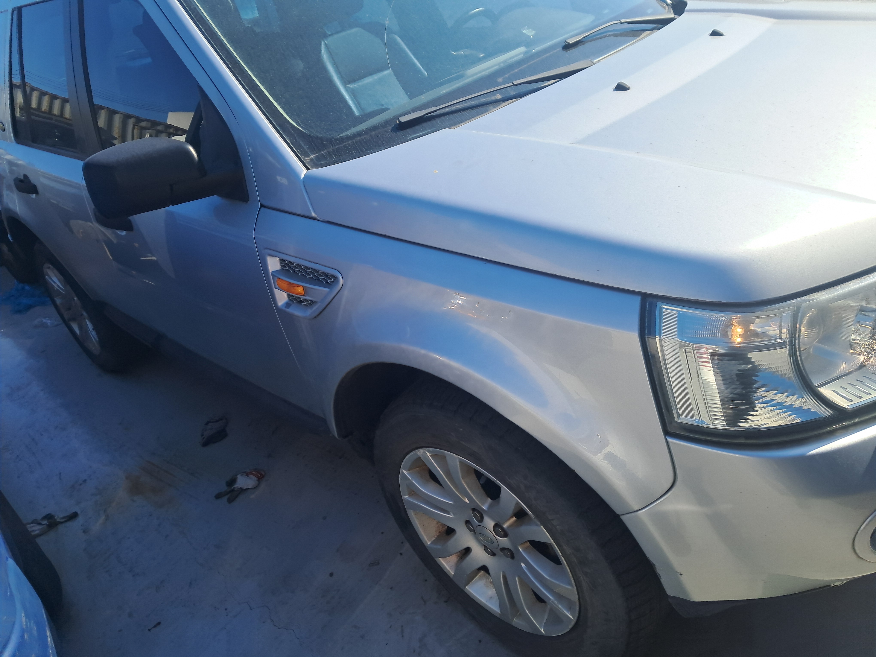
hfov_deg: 65.3
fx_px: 683
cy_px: 328
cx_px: 438
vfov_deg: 51.4
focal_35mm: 27
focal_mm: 4
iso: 50
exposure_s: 1/648
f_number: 1.8
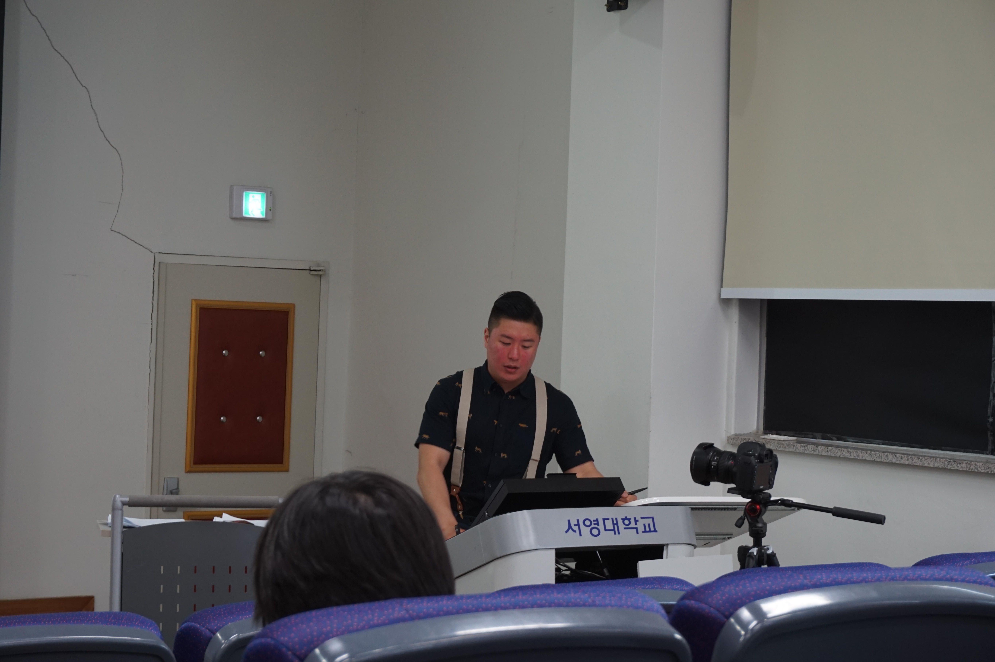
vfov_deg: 18.2
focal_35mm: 75
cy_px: 331
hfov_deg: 27.0
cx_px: 498
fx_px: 2072
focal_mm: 50
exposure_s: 1/8
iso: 500
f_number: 8
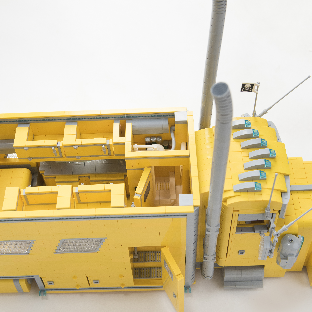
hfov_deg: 31.1
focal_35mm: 55
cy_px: 154
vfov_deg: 31.1
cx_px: 142
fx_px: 561
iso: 200
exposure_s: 1/60
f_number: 5.6
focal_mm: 35
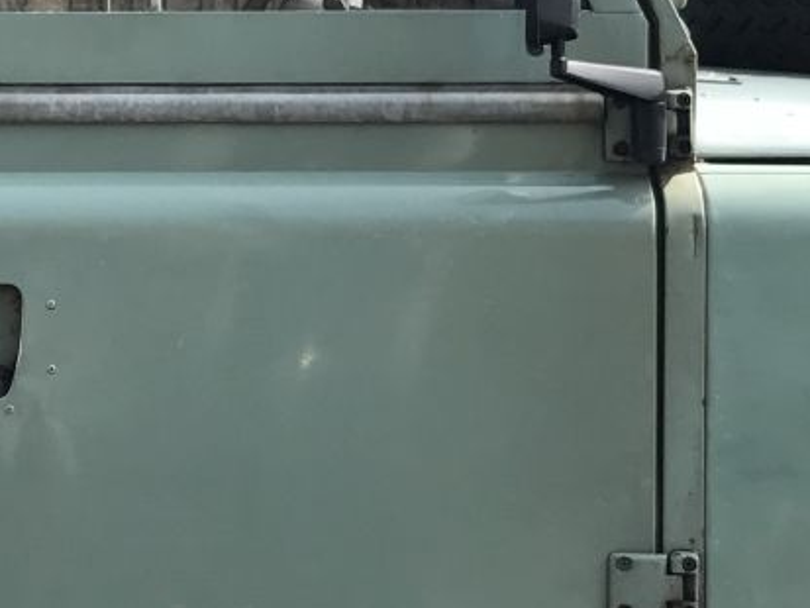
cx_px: 69
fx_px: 2856
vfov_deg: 12.1
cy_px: 151
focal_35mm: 122
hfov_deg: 15.9
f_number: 1.8
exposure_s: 1/791
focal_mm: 3.99
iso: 20
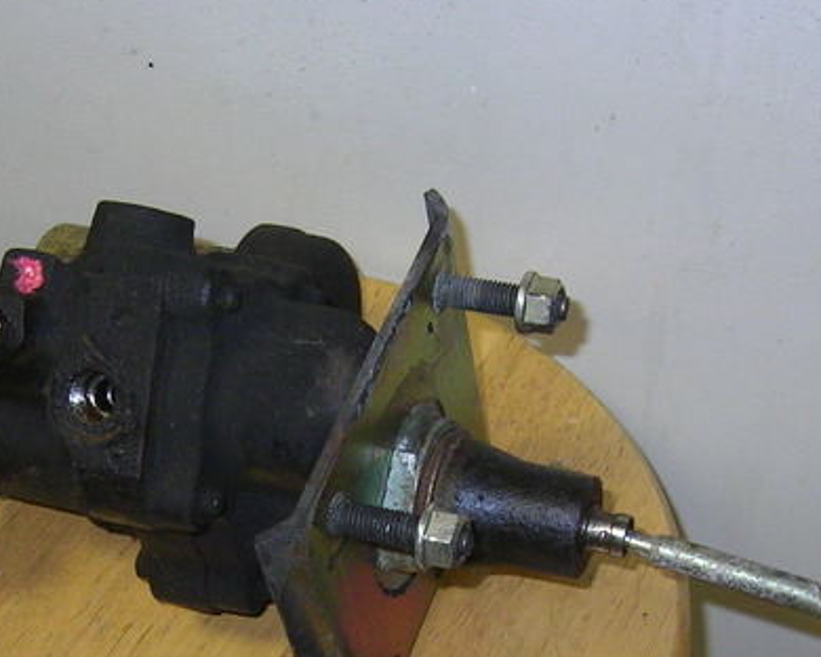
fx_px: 1749
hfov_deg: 26.4
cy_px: 583
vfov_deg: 20.8
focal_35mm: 72
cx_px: 339
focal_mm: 5.6
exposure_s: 1/30
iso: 100
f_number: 2.8
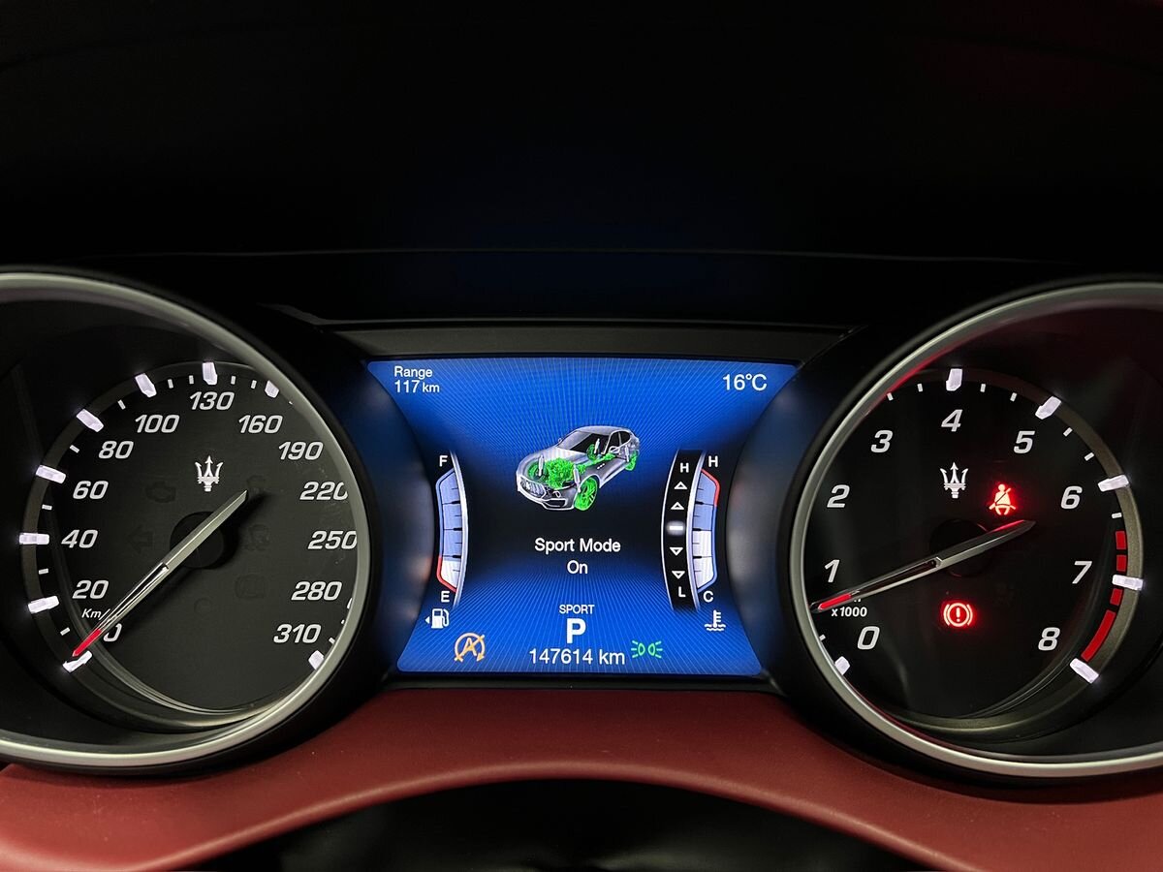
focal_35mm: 26
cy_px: 436
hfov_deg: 67.3
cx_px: 582
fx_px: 874
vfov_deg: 53.1
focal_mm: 5.7
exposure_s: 1/29
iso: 640
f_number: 1.5
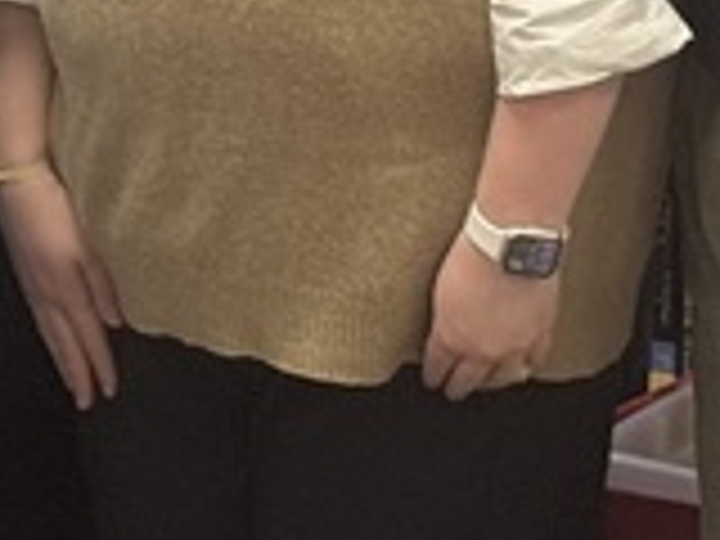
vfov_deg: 4.7
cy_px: -783
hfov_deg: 6.4
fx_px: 6385
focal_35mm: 307
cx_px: -396
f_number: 1.78
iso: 100
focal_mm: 6.76
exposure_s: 1/60
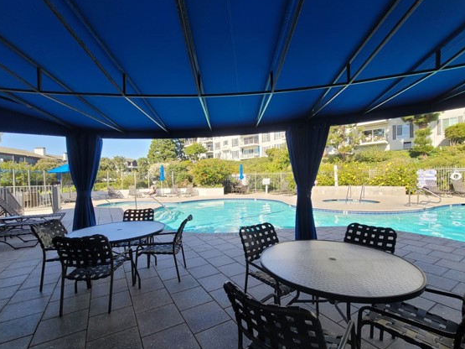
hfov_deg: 98.2
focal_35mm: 15
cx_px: 238
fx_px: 201
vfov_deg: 81.6
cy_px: 185
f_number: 2.2
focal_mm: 2.2
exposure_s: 1/616
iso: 64
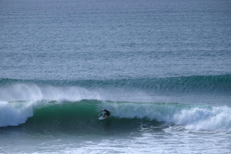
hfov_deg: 6.0
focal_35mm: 345
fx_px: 2214
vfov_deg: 4.0
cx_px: 116
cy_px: 77
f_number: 6.7
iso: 400
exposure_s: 1/3200
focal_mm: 230
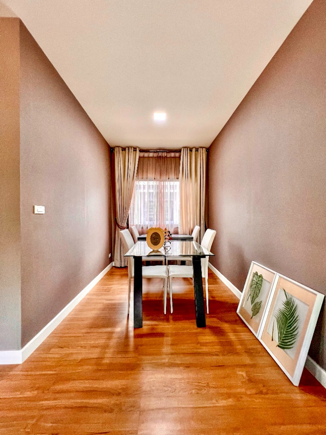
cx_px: 163
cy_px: 218
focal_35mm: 13
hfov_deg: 89.9
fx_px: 163
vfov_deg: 106.2
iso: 160
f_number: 1.8
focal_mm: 1.57
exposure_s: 1/99
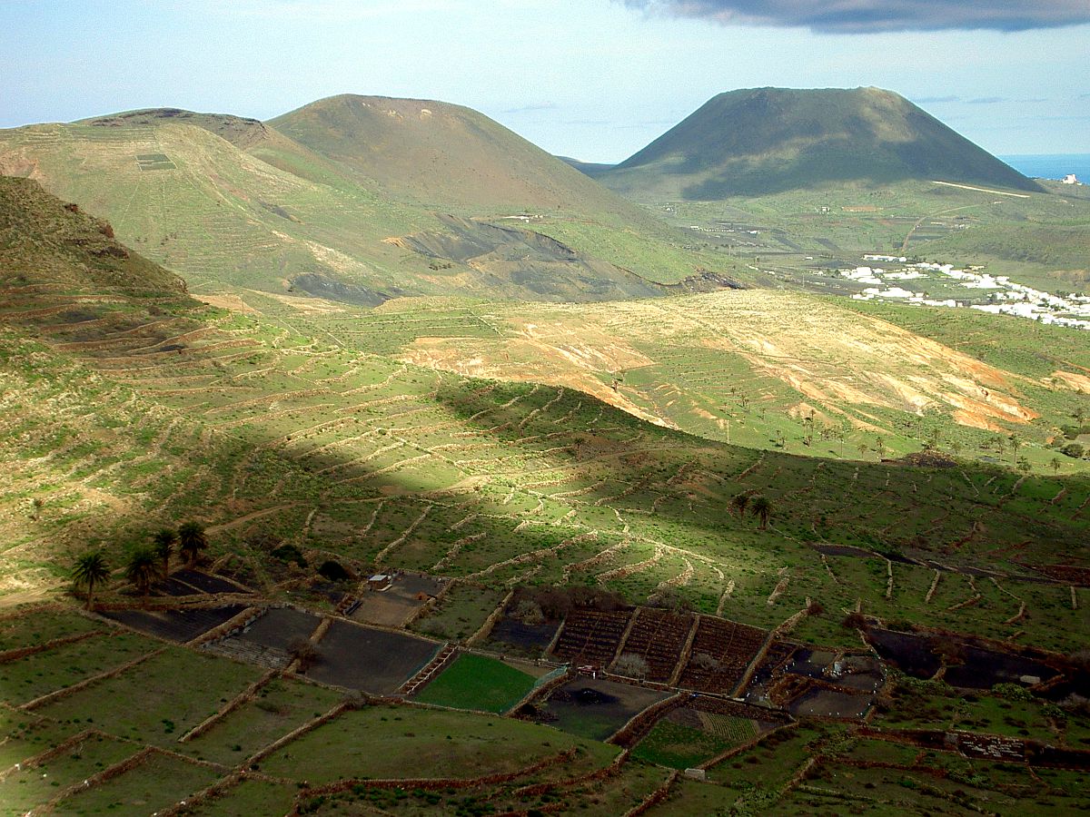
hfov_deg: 22.0
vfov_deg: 16.6
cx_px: 545
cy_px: 408
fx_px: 2802
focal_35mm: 89
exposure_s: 1/400
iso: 50
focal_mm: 14.7
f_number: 4.6
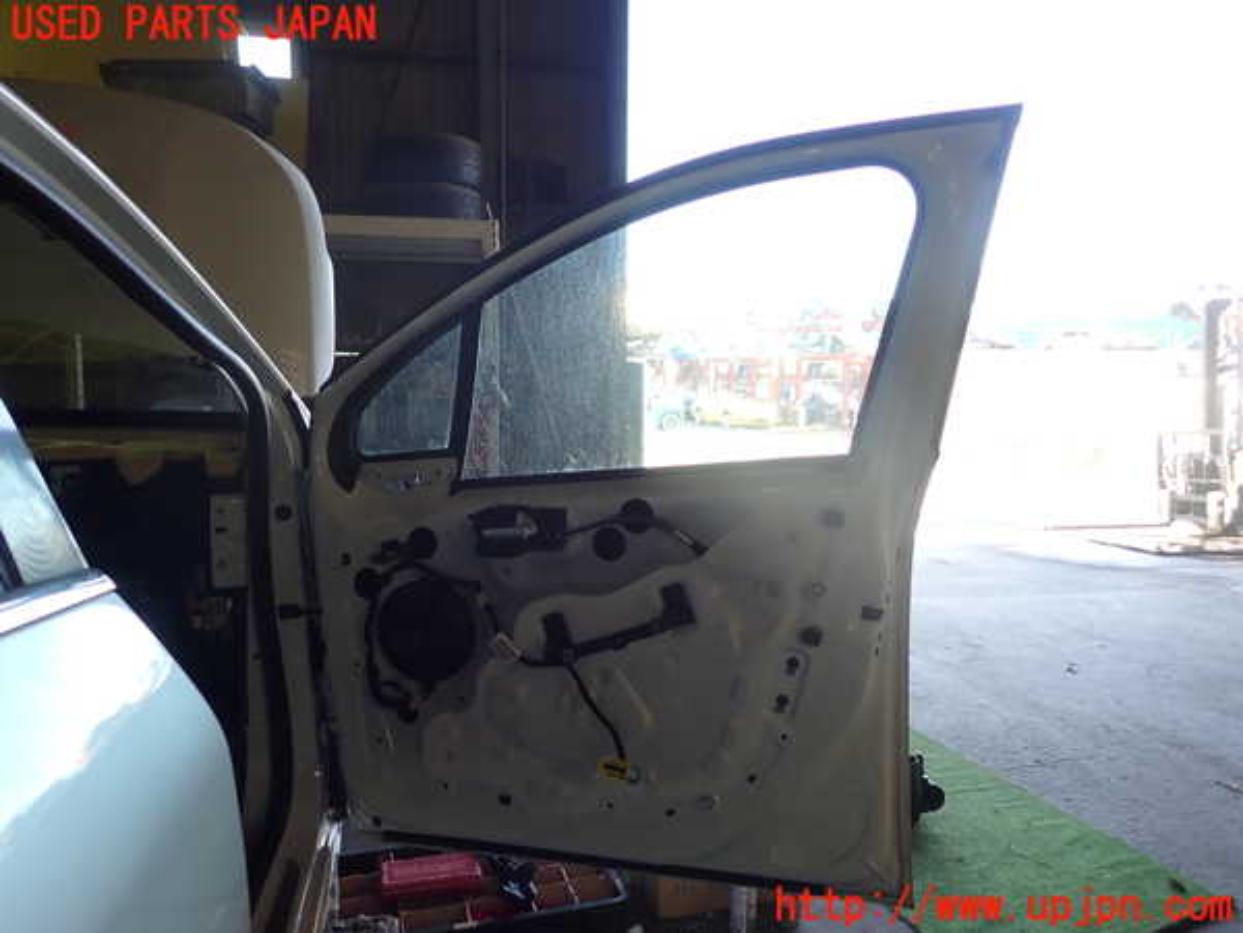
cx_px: 622
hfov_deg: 69.4
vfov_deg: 54.9
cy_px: 466
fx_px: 898
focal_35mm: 25
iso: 100
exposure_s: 1/100
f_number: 2
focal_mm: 4.5
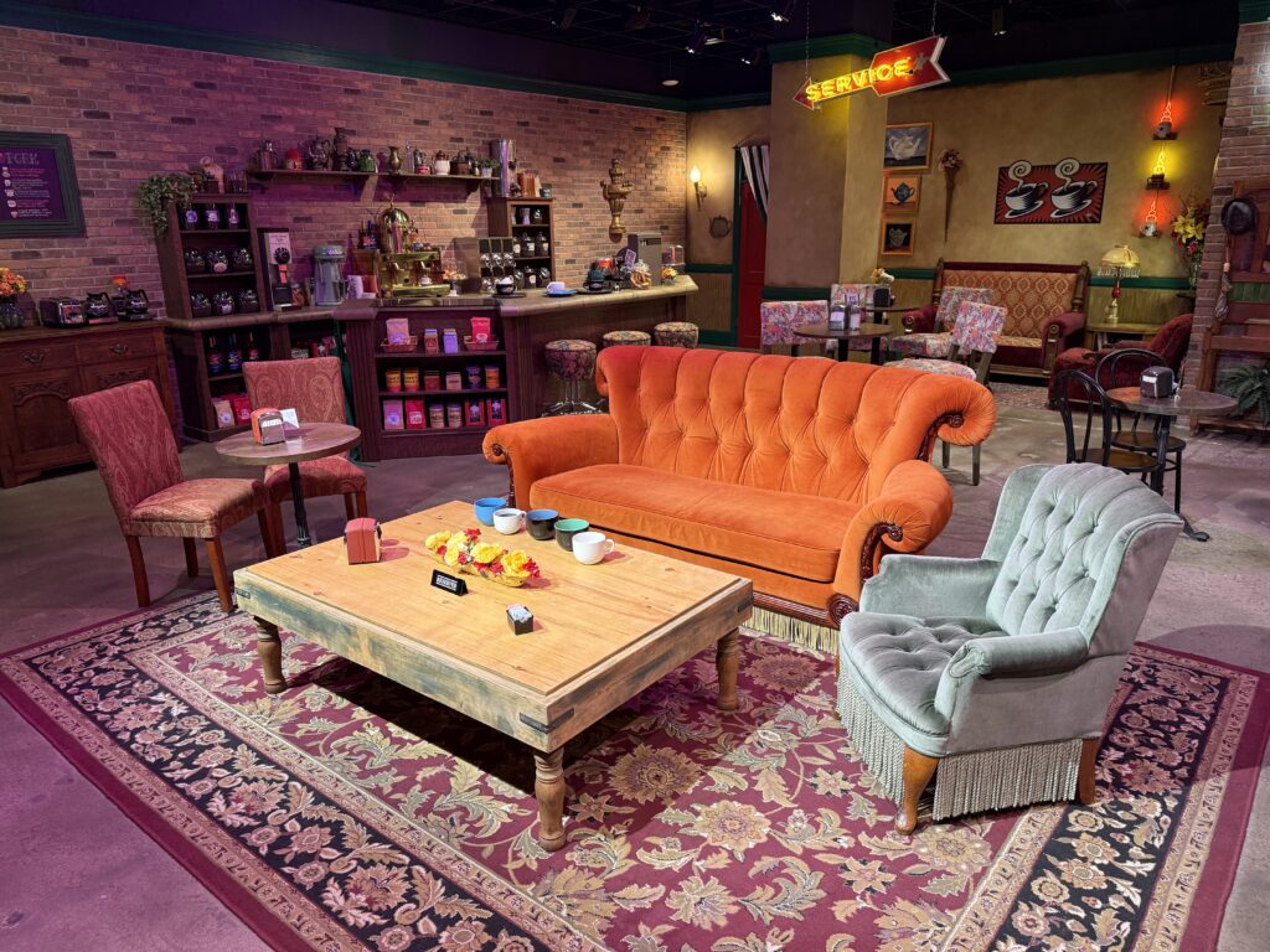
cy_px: 476
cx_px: 635
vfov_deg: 56.8
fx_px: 881
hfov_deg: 71.6
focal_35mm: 24
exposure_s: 1/60
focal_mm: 6.76
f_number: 1.78
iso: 250
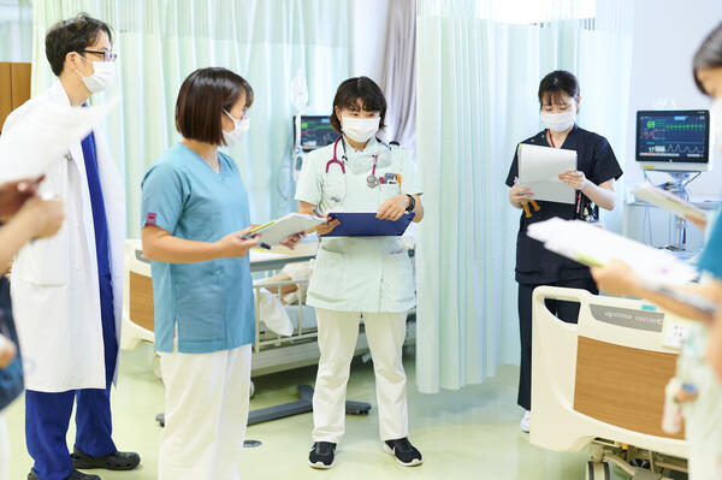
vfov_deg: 26.9
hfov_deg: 39.6
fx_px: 1002
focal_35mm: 50
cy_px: 240
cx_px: 361
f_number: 2
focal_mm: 50
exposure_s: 1/200
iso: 250
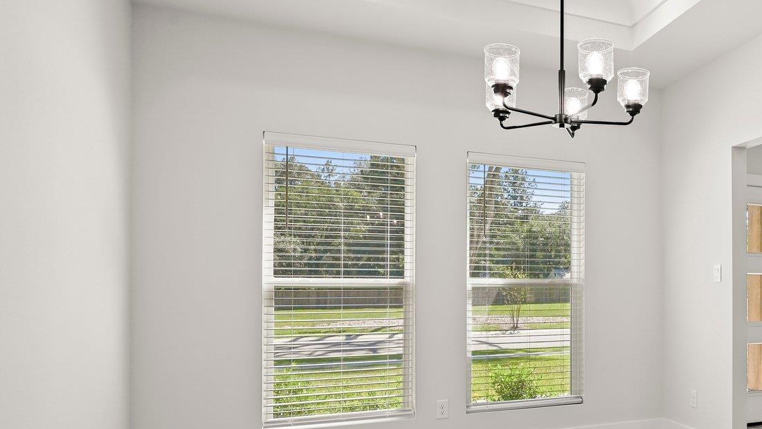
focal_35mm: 30
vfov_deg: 38.4
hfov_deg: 59.4
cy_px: 300
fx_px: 606
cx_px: 607
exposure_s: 1/15
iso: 200
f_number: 10
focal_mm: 15.5
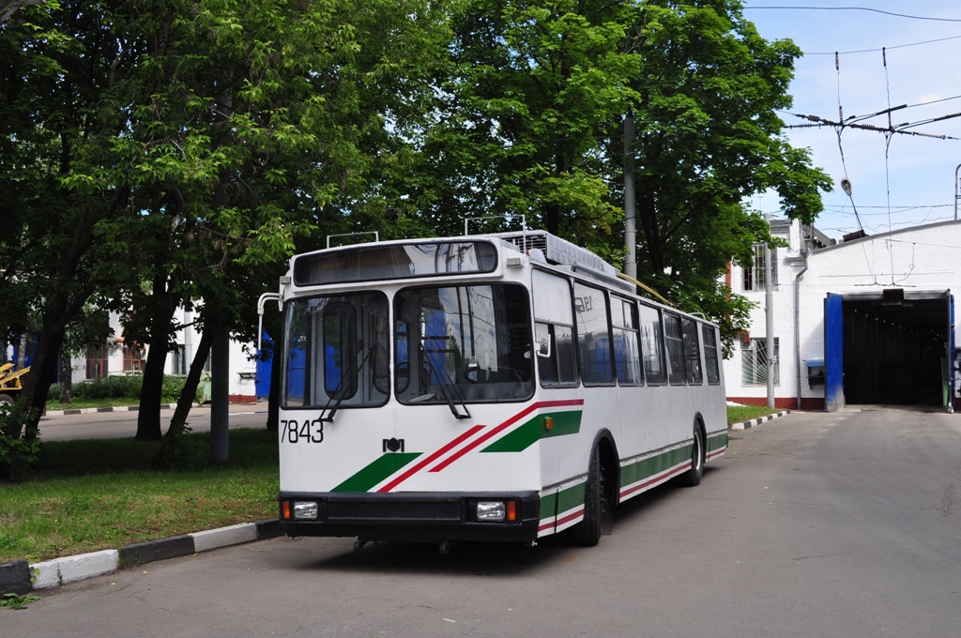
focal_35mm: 39
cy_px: 319
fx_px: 1040
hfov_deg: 49.6
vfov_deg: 34.1
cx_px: 480
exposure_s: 1/400
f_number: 10
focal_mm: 26
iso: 400
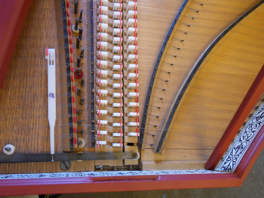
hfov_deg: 56.8
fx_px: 244
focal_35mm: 32
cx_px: 132
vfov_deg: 44.2
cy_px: 99
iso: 400
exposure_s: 1/20
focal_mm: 5.6
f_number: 3.7
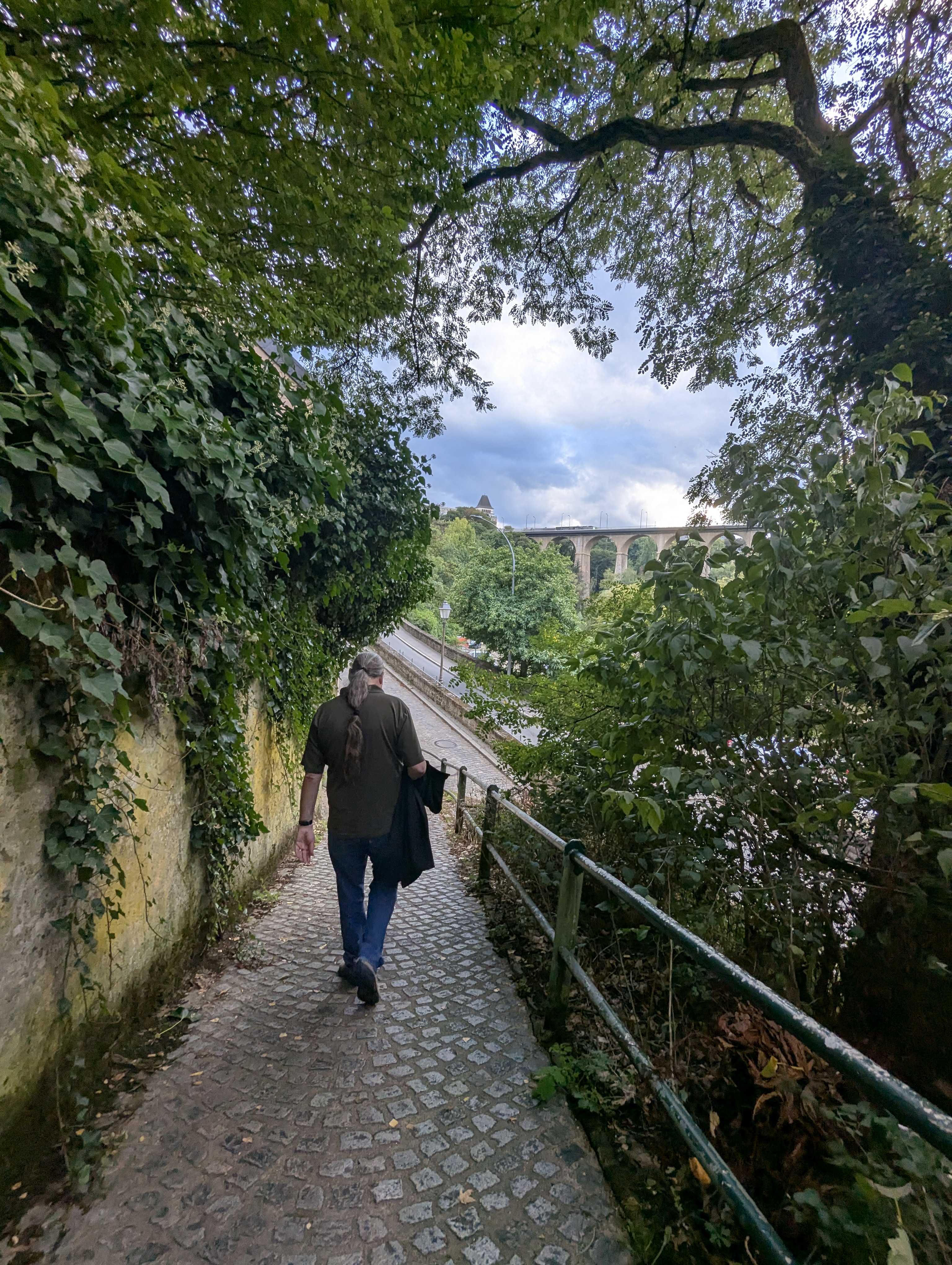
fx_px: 585
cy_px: 632
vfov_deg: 94.4
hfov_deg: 78.2
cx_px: 476
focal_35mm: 16
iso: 50
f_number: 2.2
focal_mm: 2.35
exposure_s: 1/226
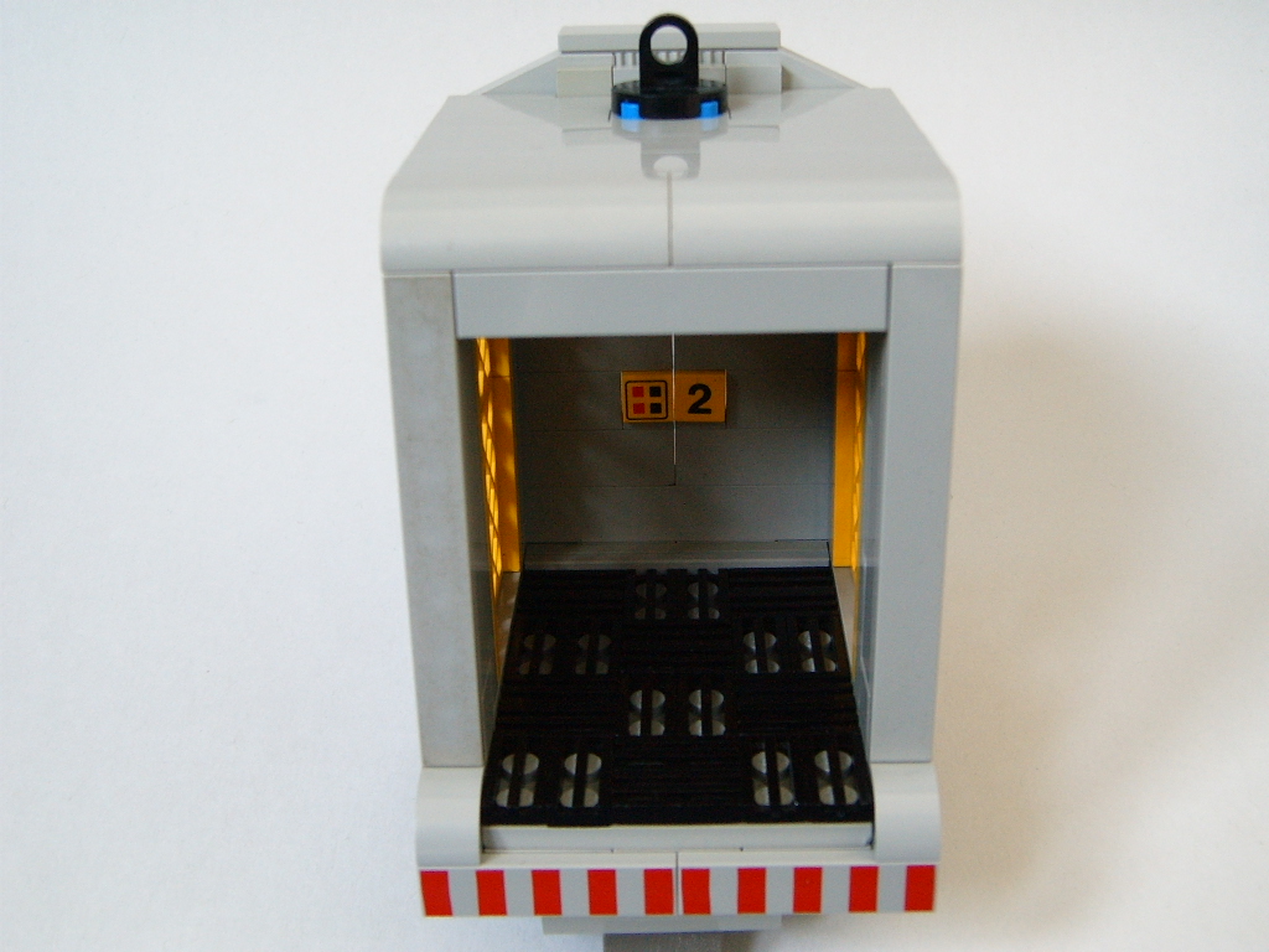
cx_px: 634
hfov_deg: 38.2
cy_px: 476
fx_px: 1833
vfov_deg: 29.1
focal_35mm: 50
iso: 141
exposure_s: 1/30
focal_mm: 7.4
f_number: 3.1
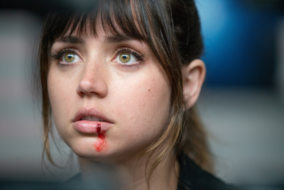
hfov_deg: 10.3
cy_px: 95
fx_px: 1578
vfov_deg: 6.9
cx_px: 142
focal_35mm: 200
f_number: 2.8
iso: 5000
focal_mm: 200
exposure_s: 1/250
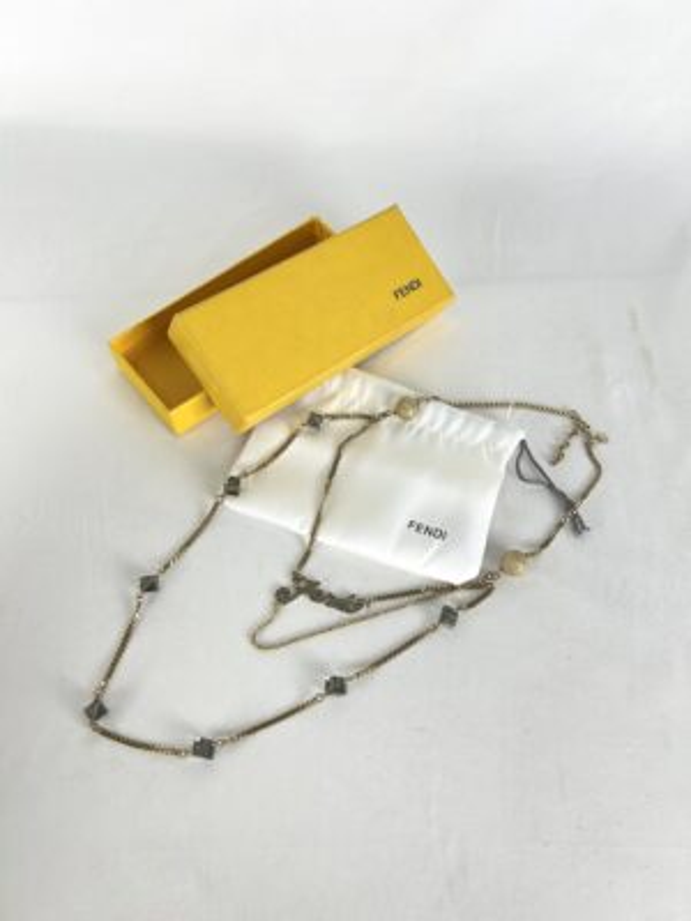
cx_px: 346
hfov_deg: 53.1
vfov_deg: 67.3
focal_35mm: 26
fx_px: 692
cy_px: 460
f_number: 1.5
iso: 50
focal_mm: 5.7
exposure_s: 1/100
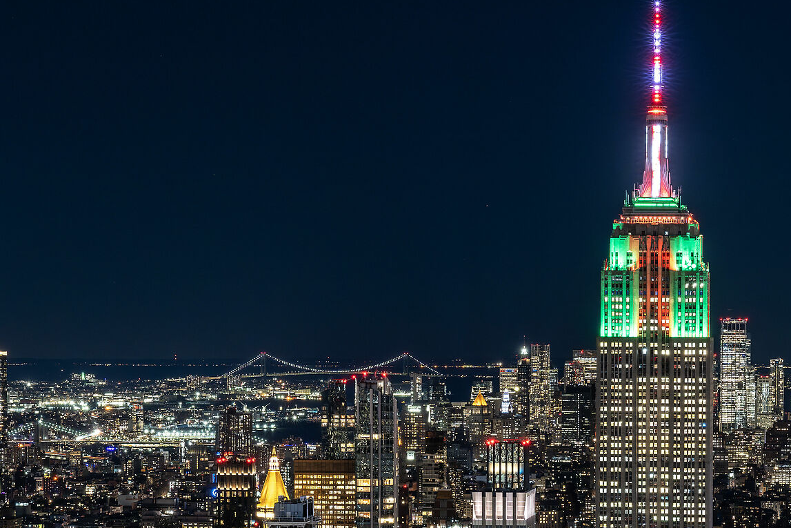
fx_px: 2483
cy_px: 478
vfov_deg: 12.0
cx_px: 607
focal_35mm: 113
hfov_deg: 18.0
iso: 320
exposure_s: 3.2
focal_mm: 54
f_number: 10
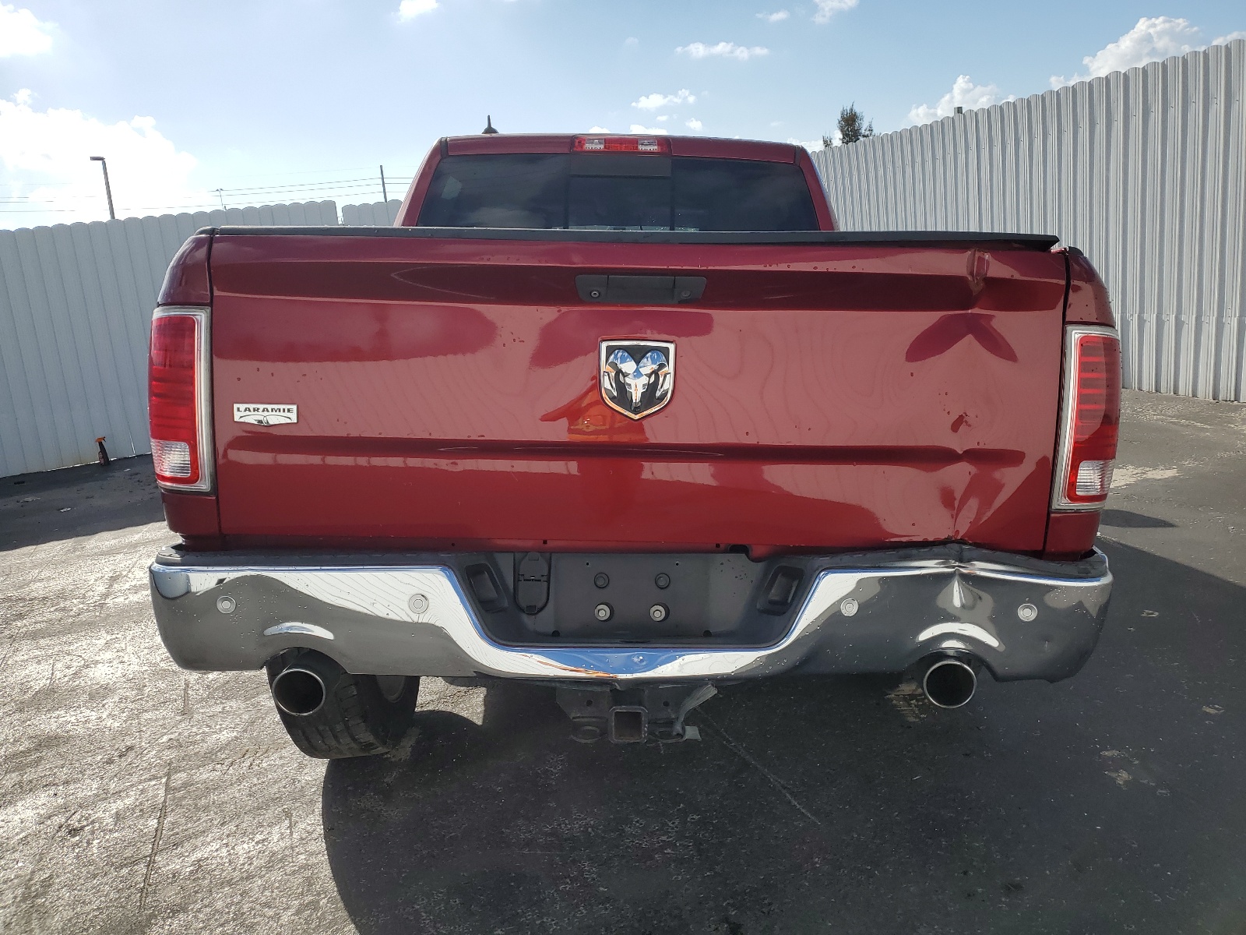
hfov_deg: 67.3
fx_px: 936
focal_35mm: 26
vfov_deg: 53.1
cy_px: 468
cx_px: 623
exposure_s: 1/5000
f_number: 1.5
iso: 50
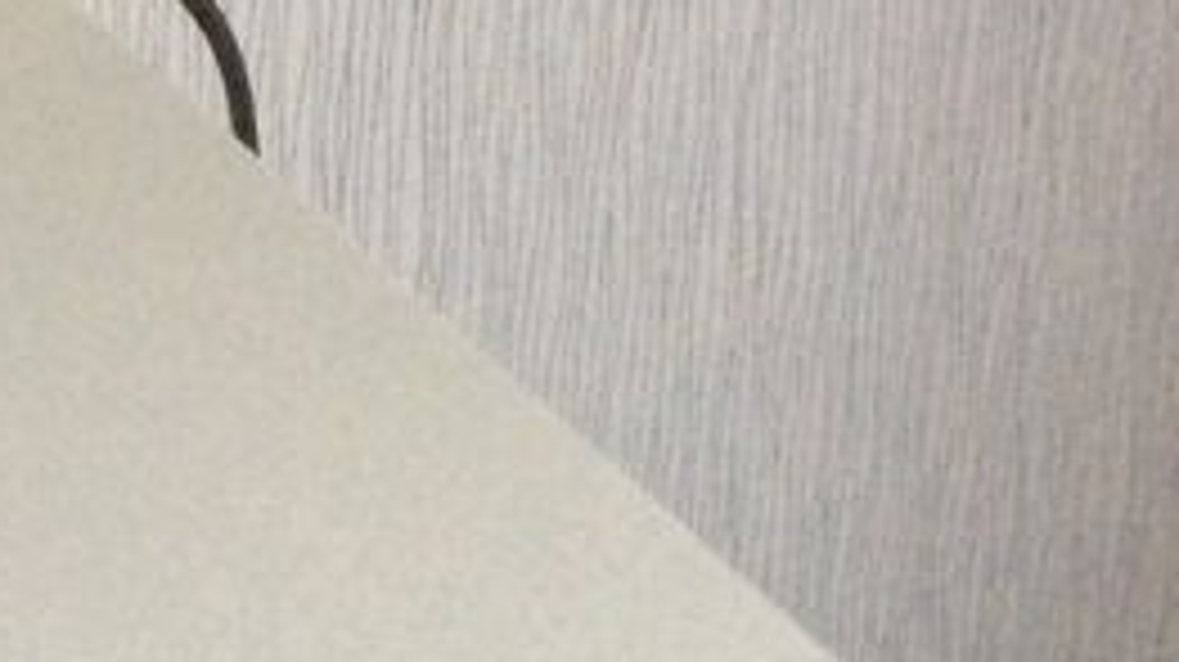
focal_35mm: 133
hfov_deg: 15.2
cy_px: -959
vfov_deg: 8.3
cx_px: -470
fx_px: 4155
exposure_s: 1/25
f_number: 2.4
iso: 200
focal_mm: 3.3
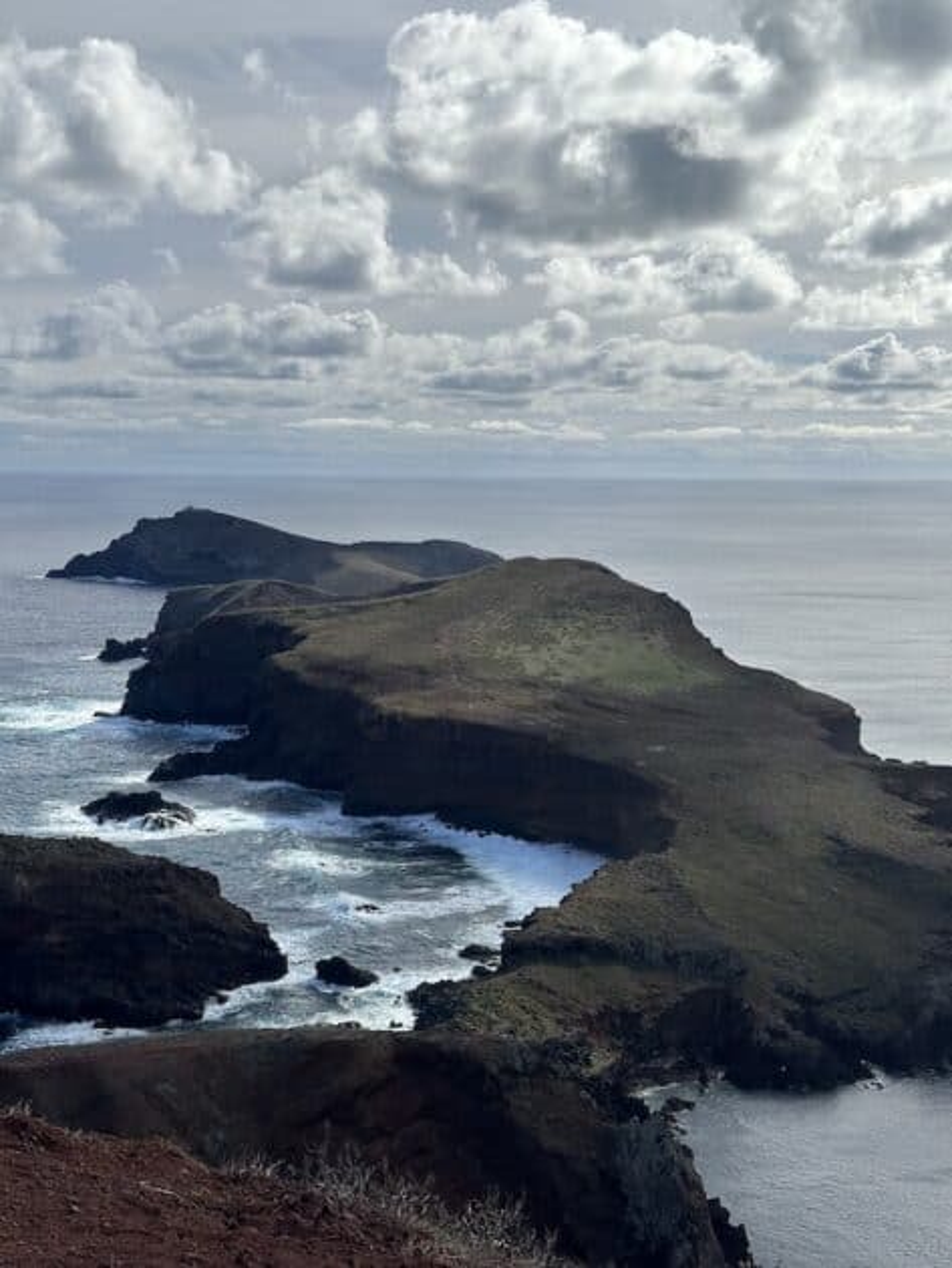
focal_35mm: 48
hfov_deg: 30.3
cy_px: 634
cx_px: 476
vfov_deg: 39.6
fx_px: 1759
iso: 64
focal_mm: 6.86
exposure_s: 1/8929
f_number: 1.78
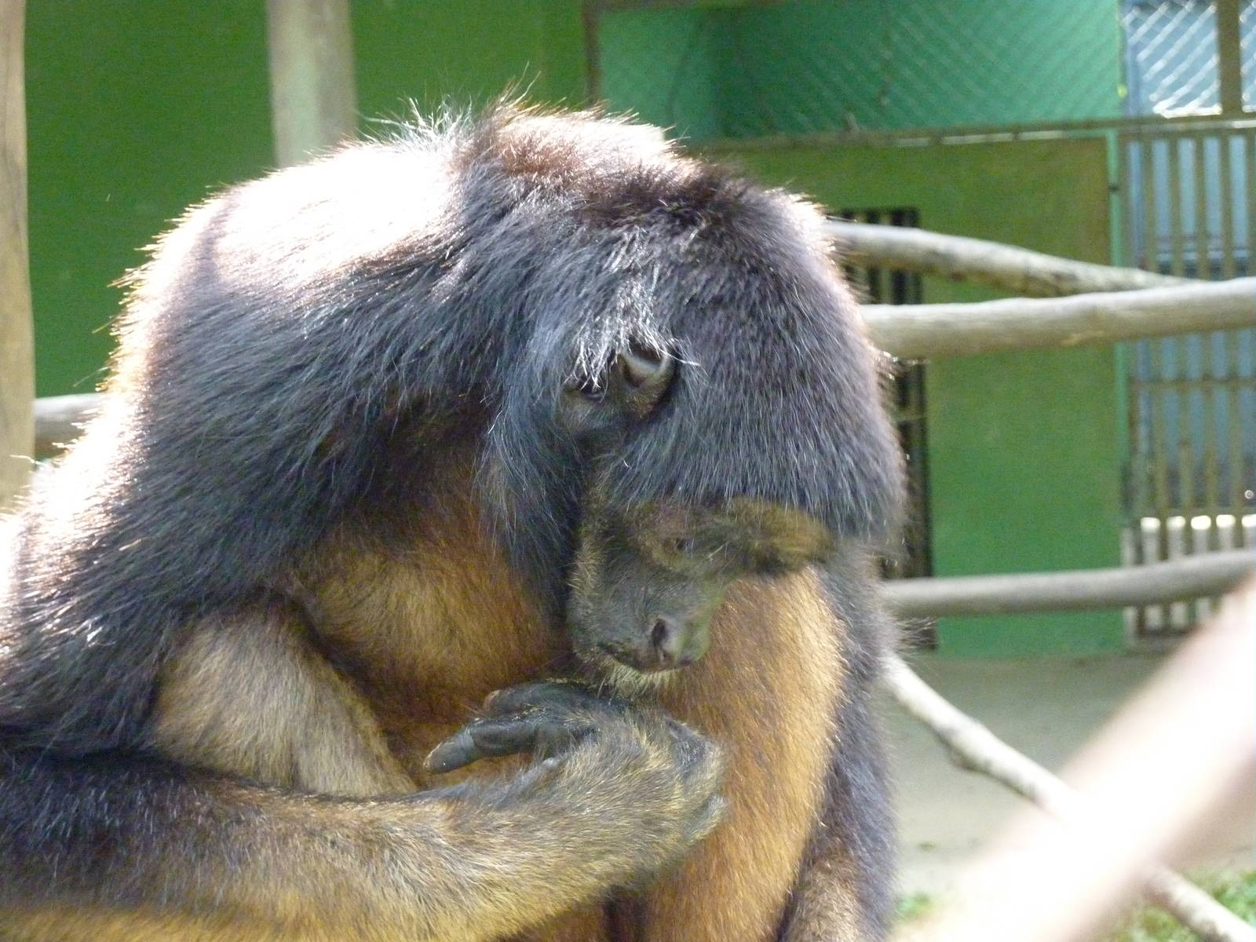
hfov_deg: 21.8
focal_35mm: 90
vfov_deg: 16.4
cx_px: 628
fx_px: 3266
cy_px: 471
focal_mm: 14.7
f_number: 4.3
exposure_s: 1/100
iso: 800
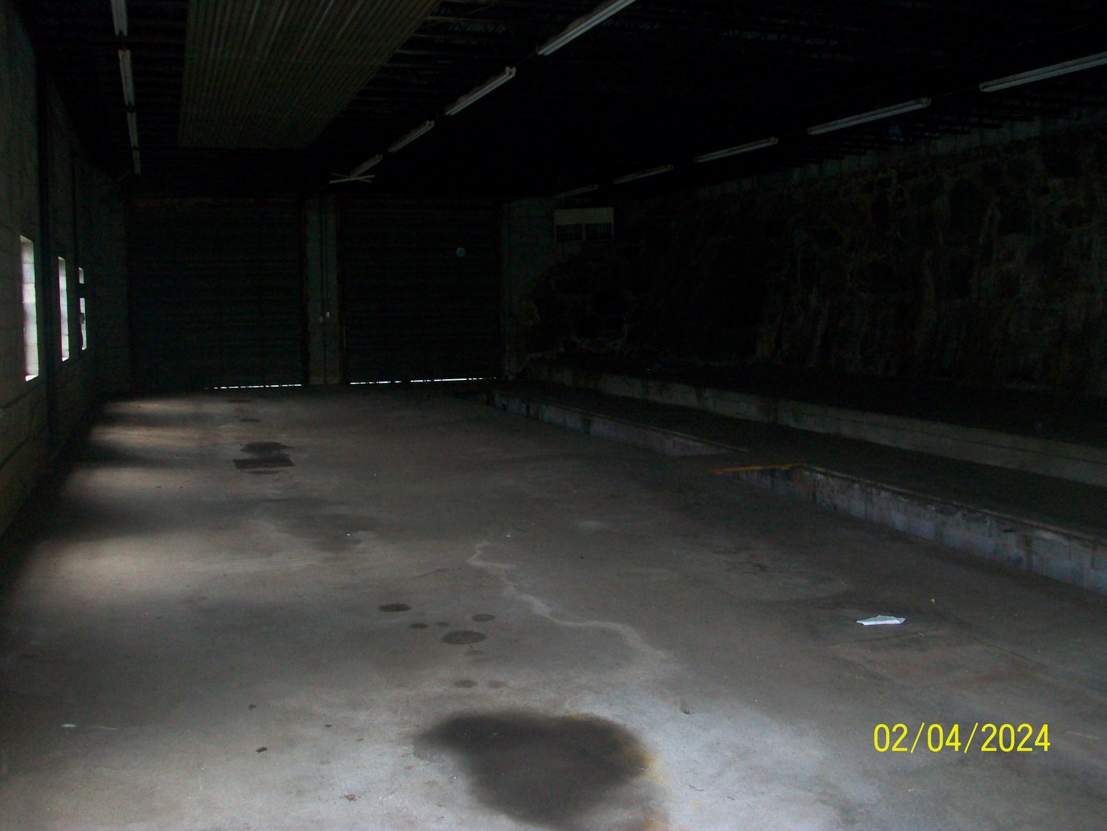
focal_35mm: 34
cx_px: 554
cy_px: 416
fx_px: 1087
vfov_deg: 41.8
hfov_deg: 54.0
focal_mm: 5.7
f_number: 2.8
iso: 160
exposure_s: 1/60
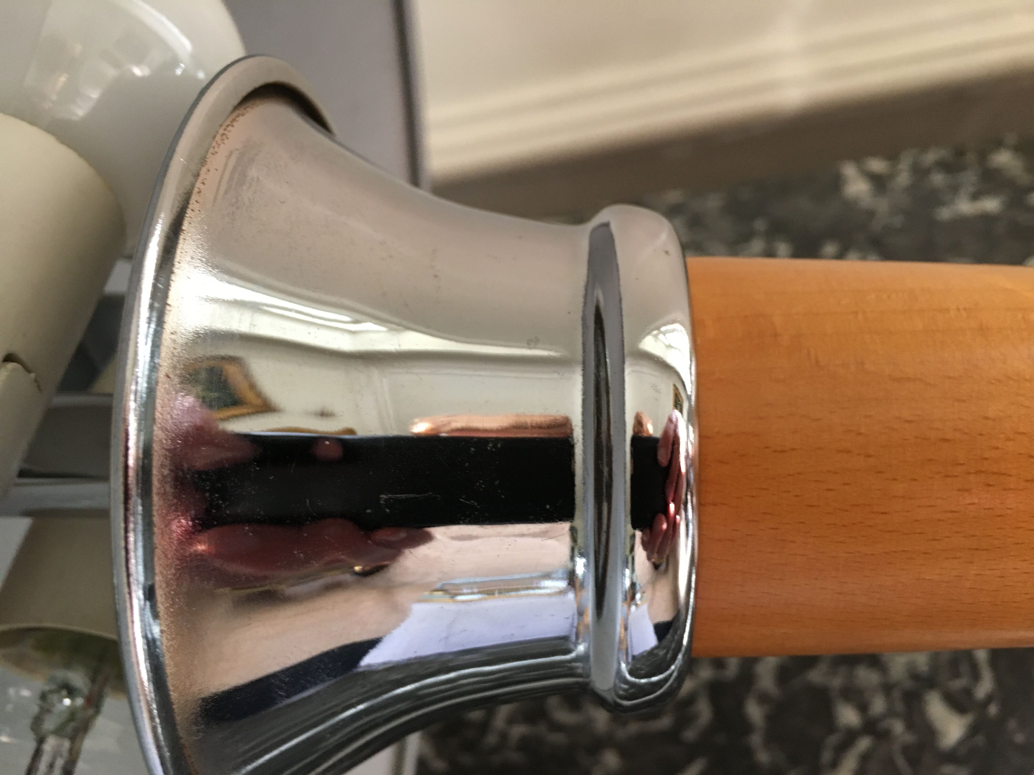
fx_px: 866
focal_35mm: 29
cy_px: 388
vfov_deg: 48.2
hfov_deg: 61.7
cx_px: 517
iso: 160
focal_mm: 4.15
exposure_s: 1/33
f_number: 2.2
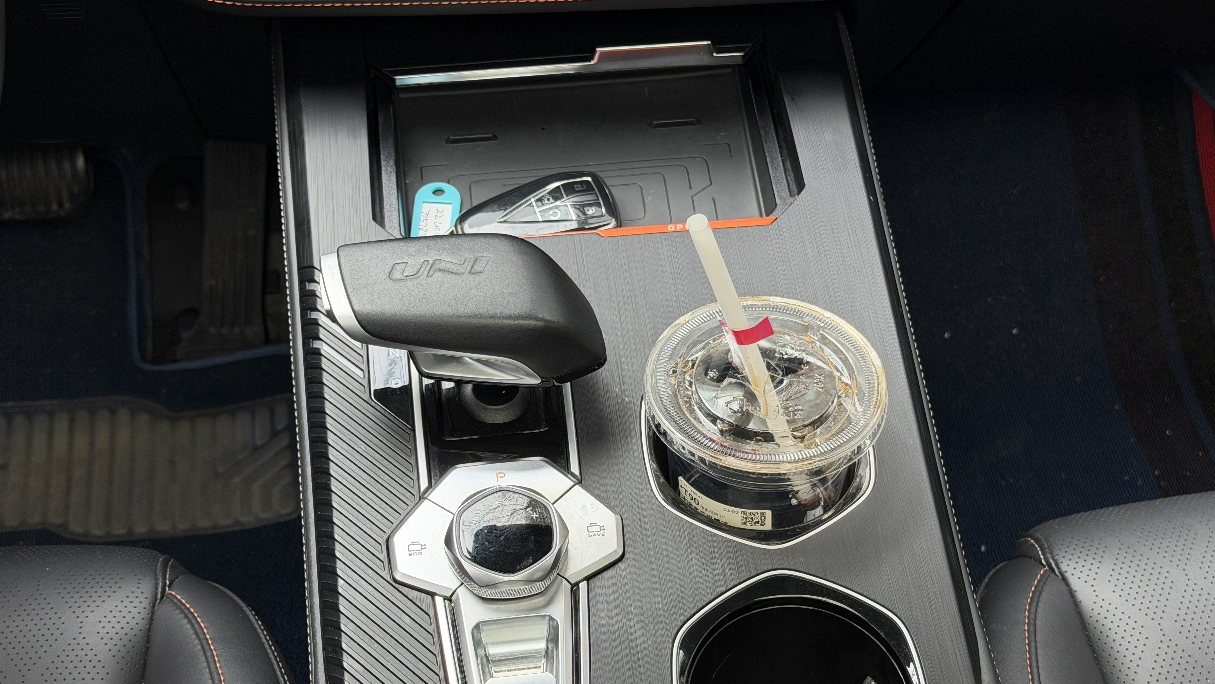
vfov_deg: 22.6
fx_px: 1708
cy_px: 442
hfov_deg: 39.2
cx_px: 604
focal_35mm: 53
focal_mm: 6.76
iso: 125
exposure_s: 1/117
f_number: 1.78
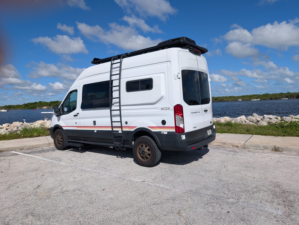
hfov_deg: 71.5
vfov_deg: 56.9
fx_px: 208
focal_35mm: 24
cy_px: 112
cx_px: 150
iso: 23
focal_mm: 6.9
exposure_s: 1/2481
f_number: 1.68
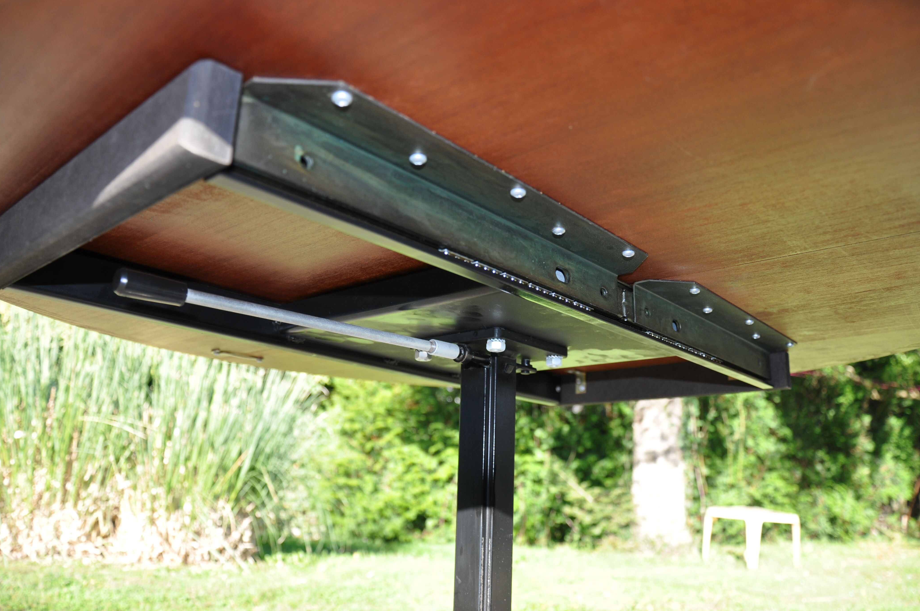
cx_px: 464
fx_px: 715
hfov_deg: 65.5
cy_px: 309
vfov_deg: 46.3
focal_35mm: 28
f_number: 4
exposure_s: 1/200
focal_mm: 18
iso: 200
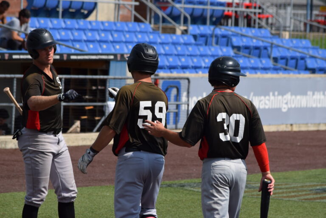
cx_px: 163
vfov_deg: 5.0
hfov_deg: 7.4
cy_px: 109
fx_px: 2514
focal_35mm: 278
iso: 400
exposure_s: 1/2000
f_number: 8
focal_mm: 185
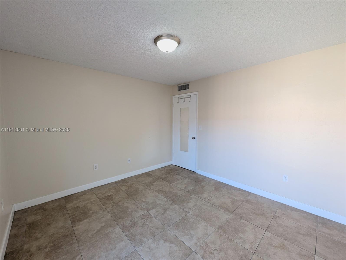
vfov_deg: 90.1
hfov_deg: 106.1
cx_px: 173
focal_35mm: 13
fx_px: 130
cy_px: 130
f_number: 2.2
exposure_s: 1/60
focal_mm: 1.95
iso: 50
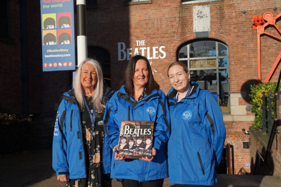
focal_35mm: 40
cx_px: 140
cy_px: 94
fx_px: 316
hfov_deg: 47.9
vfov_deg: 33.0
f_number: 5.6
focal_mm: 27
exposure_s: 1/640
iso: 100
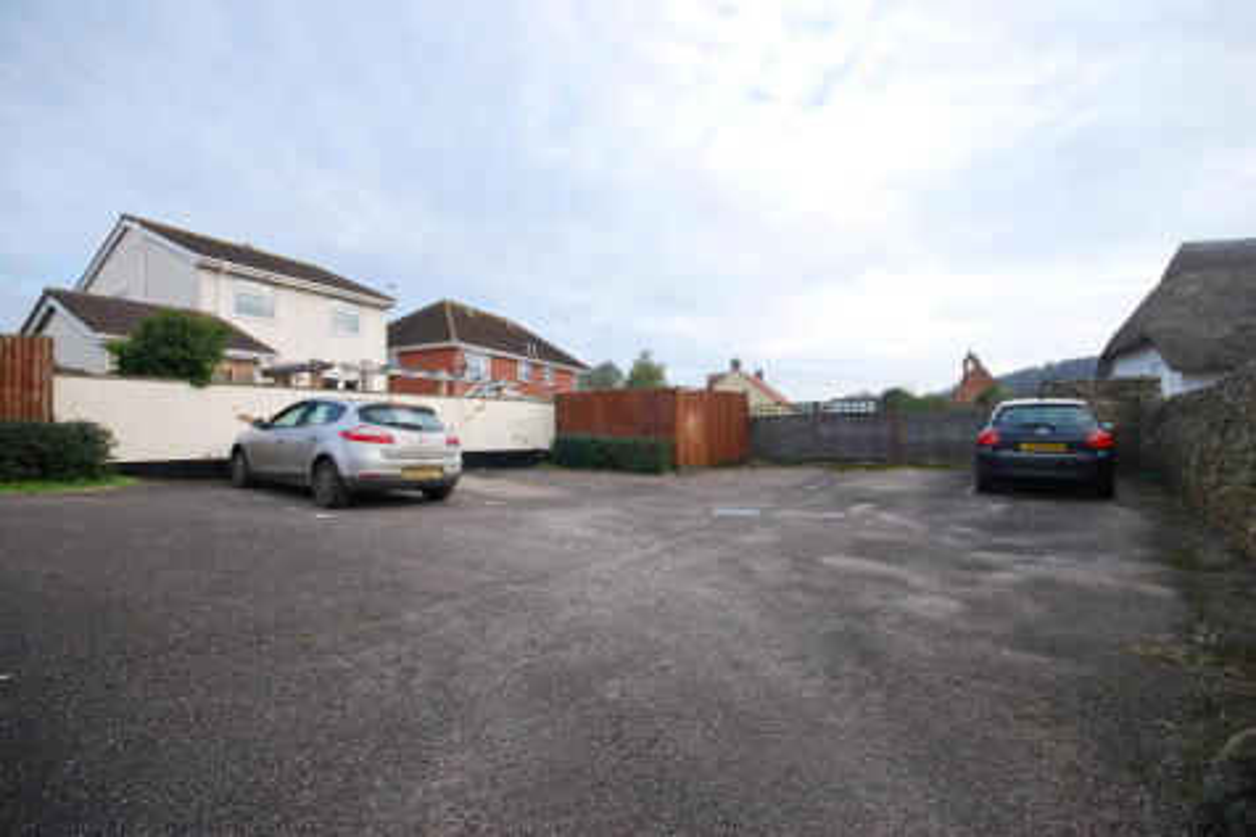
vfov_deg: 77.3
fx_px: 523
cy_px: 418
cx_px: 628
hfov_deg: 100.4
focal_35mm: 15
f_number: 9
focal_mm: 10
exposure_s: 1/100
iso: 200
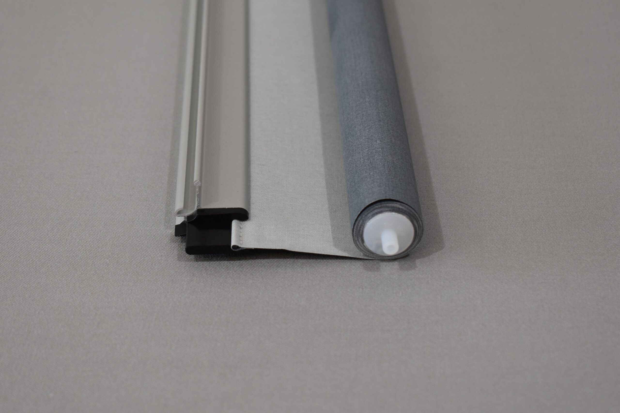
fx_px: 1421
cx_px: 310
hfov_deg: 24.6
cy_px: 206
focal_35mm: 82
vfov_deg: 16.6
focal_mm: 55
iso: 360
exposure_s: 1/125
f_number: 5.6
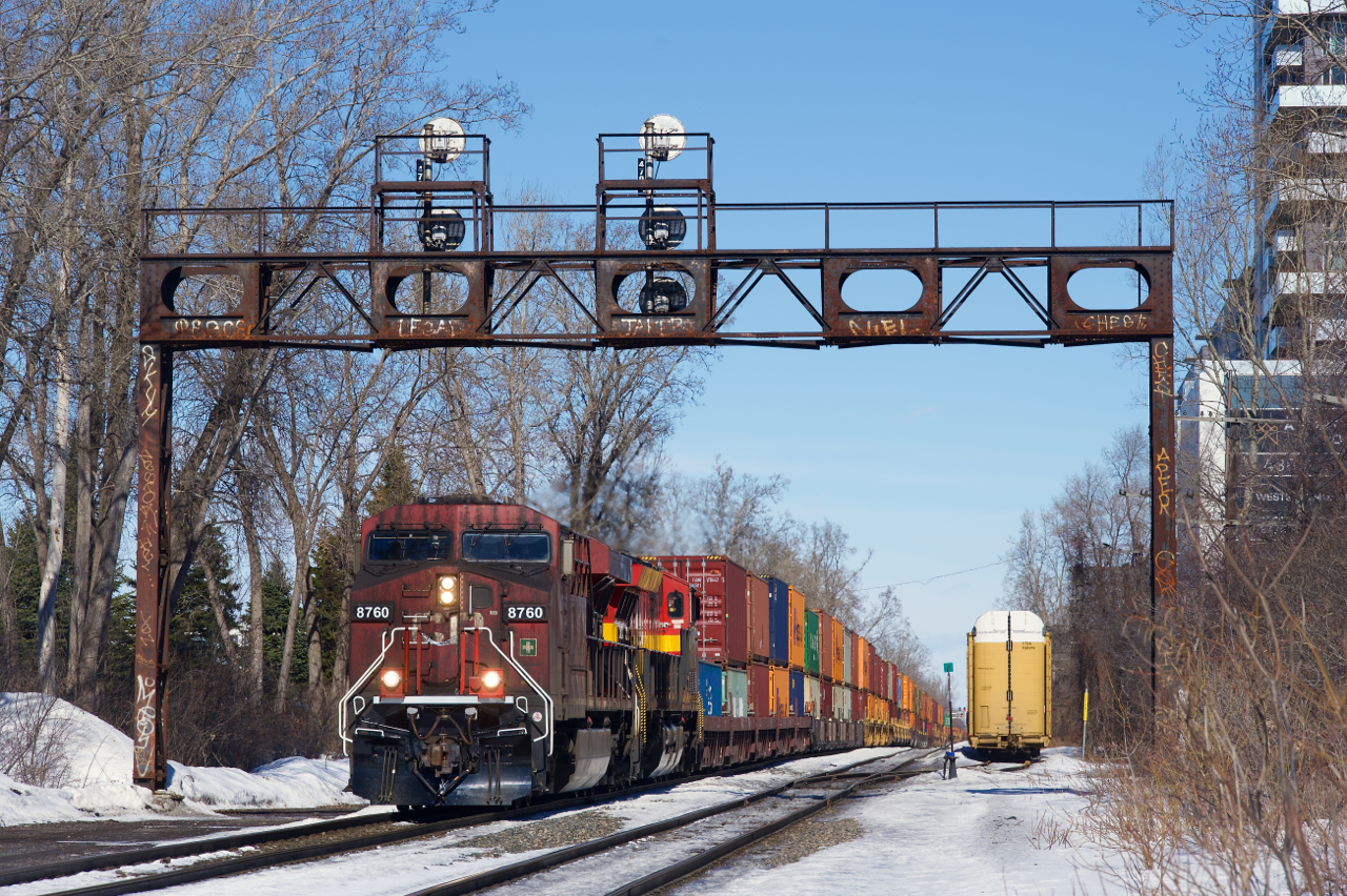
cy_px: 448
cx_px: 674
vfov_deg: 11.4
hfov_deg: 17.1
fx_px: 4487
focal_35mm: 120
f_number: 8
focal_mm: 120
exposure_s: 1/1000
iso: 200
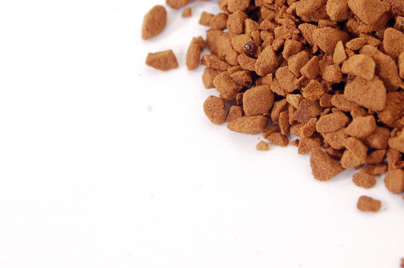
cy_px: 48
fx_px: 1748
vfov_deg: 8.8
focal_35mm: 156
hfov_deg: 13.1
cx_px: 293
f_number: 14
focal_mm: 55
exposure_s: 1/80
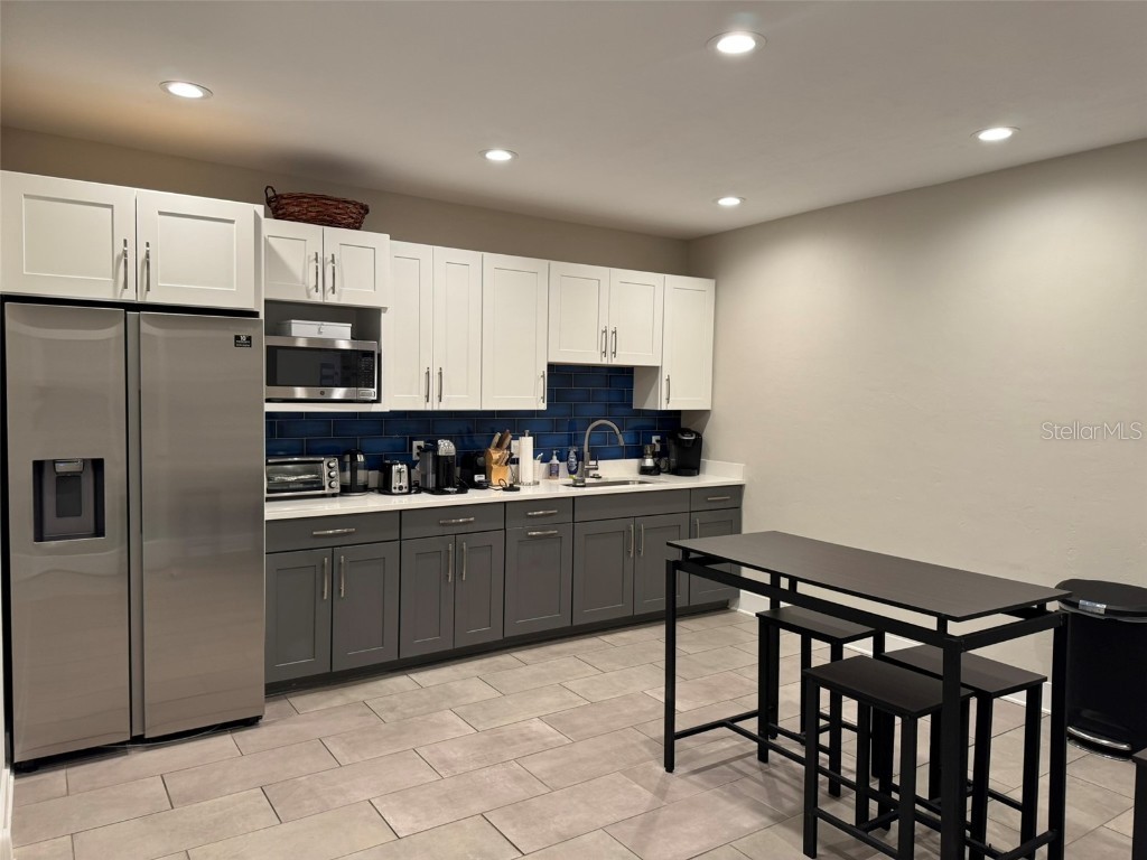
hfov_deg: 71.6
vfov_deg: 56.8
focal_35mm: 24
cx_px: 574
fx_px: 795
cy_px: 430
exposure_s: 1/60
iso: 125
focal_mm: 6.76
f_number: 1.78
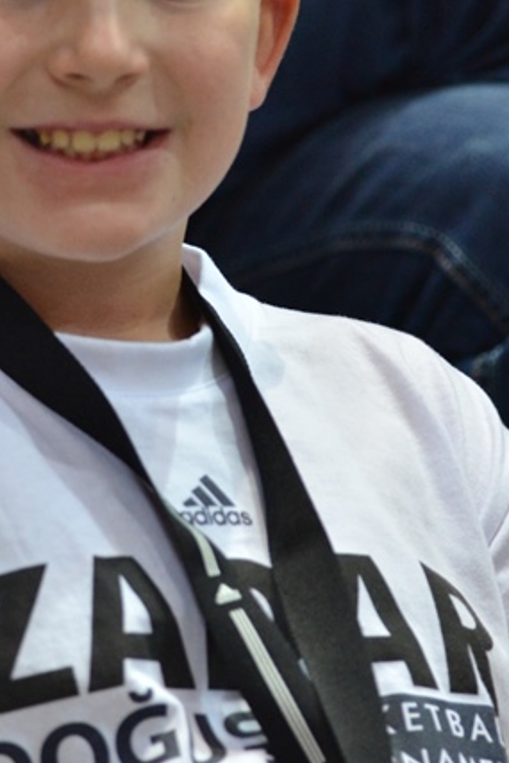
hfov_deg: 1.9
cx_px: 125
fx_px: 15235
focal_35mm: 719
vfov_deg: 2.9
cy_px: 252
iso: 2500
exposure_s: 1/320
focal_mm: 300
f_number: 4.5
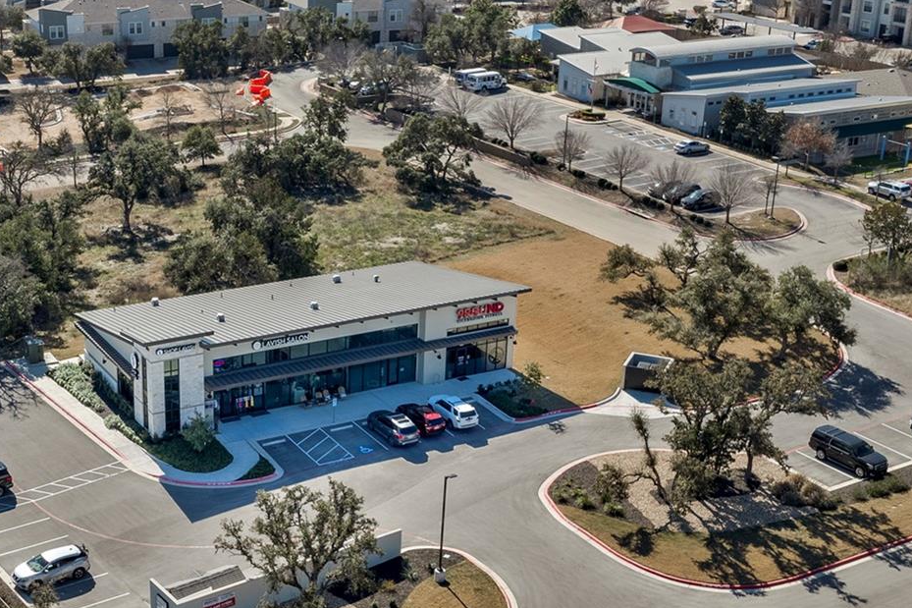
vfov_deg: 24.6
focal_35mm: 55
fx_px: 1393
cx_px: 273
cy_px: 359
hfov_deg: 35.7
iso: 100
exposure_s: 1/2000
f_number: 5
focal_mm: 12.29
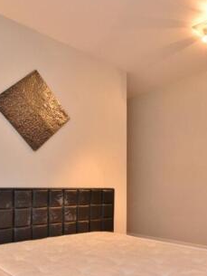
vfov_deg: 56.8
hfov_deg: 45.2
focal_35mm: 31
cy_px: 188
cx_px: 126
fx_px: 247
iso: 1250
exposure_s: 1/60
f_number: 3.5
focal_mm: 10
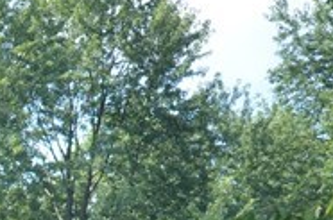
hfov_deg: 11.6
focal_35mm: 167
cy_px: 591
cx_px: -234
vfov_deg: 7.5
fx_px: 1540
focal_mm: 19
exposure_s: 1/200
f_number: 7.1
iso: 200
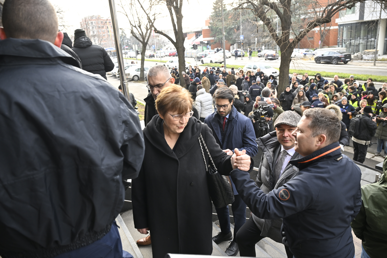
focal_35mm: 28
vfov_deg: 46.4
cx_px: 194
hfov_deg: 65.5
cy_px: 129
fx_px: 301
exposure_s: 1/200
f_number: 4.5
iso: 400
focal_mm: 28
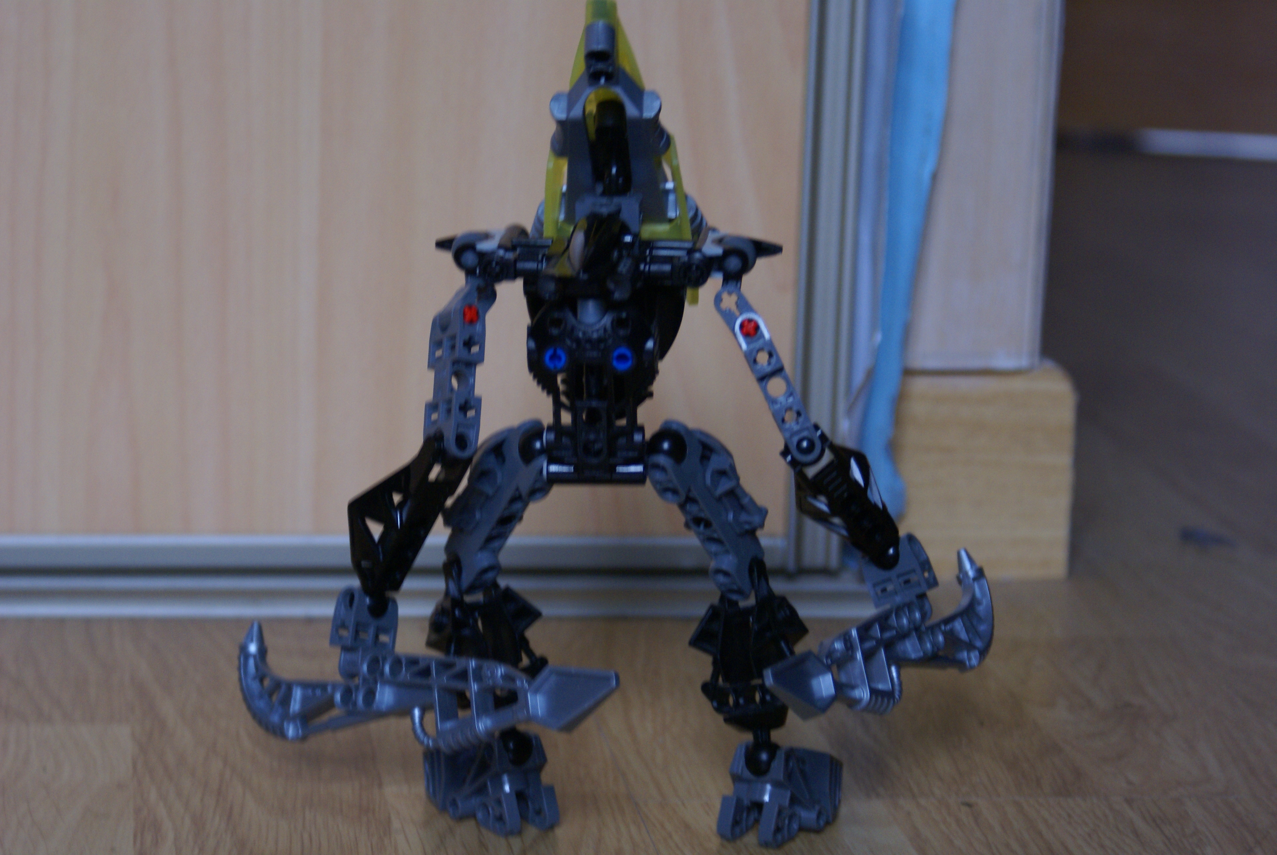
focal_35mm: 105
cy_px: 428
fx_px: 3729
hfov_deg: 19.4
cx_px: 638
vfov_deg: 13.1
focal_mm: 70
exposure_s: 1/10
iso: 400
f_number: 5.6
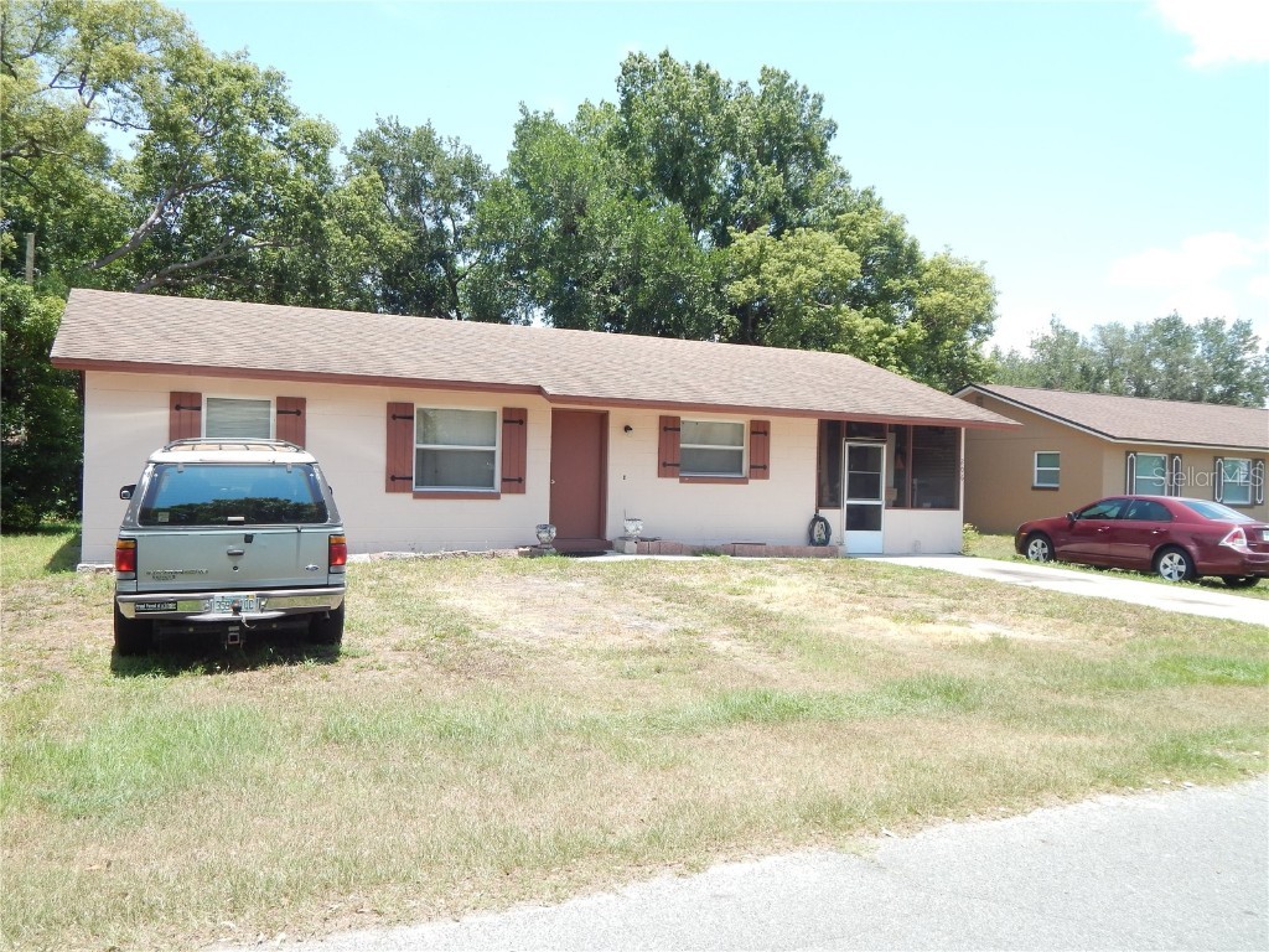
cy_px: 476
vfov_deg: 49.7
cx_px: 634
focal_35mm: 28
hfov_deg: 63.4
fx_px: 1026
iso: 125
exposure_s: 1/500
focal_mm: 5.1
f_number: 3.2
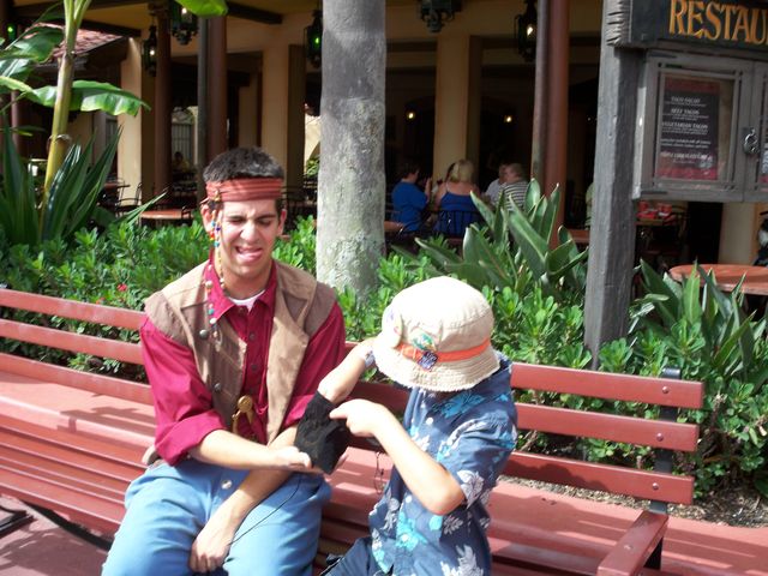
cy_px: 288
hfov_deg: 50.1
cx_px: 384
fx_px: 821
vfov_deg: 38.7
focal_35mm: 37
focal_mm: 7.9
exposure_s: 1/250
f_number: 3.4
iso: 64
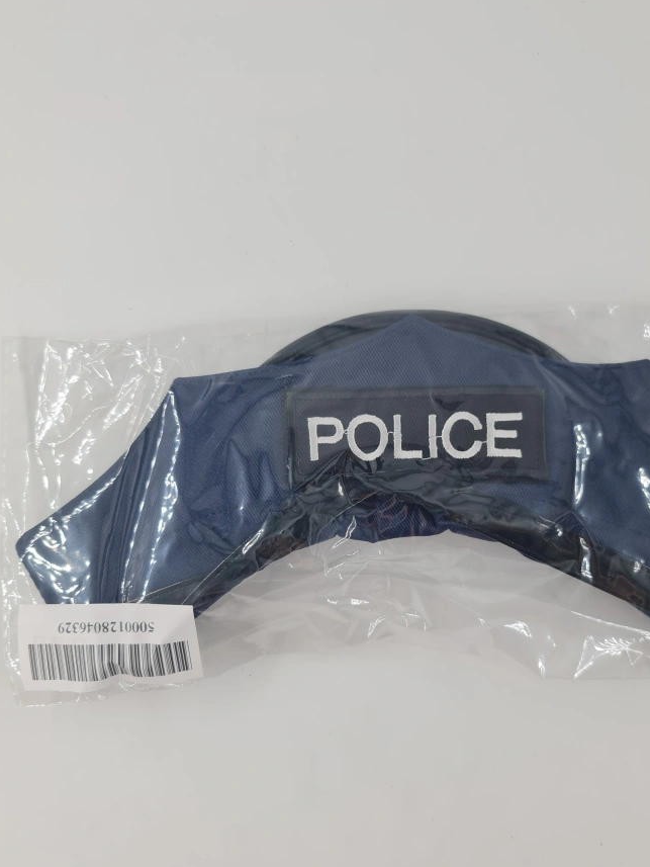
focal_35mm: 35
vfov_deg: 52.6
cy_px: 457
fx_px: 876
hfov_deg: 40.5
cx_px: 395
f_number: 1.8
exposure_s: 1/215
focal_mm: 7
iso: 50
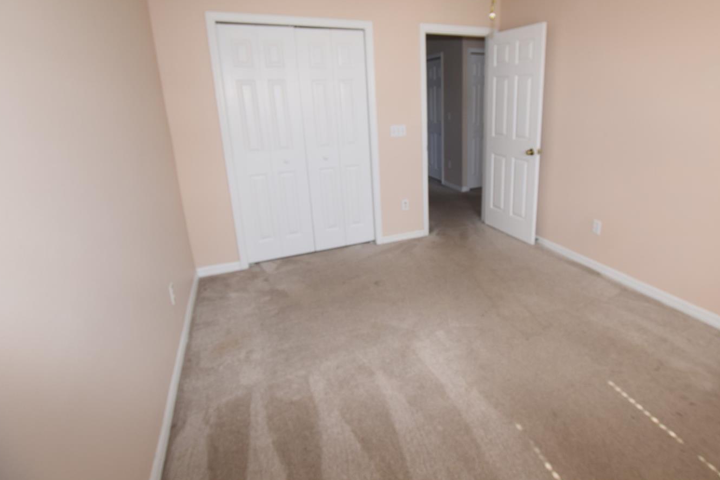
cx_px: 424
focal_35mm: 18
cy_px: 196
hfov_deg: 89.1
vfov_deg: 66.8
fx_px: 360
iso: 320
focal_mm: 10
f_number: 5.6
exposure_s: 1/125
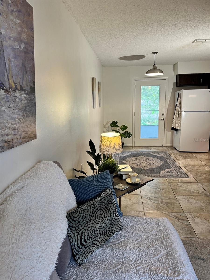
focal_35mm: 26
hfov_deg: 53.1
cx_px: 105
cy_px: 140
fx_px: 210
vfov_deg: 67.3
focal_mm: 5.1
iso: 100
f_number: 1.6
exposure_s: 1/120
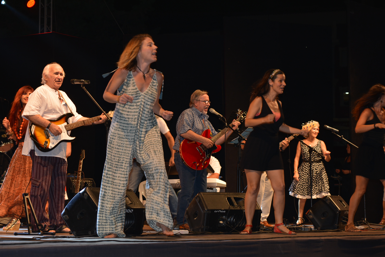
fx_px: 883
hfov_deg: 24.6
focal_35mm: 82
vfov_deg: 16.6
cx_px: 192
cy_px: 128
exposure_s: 1/60
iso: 400
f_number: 5.6
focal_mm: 55
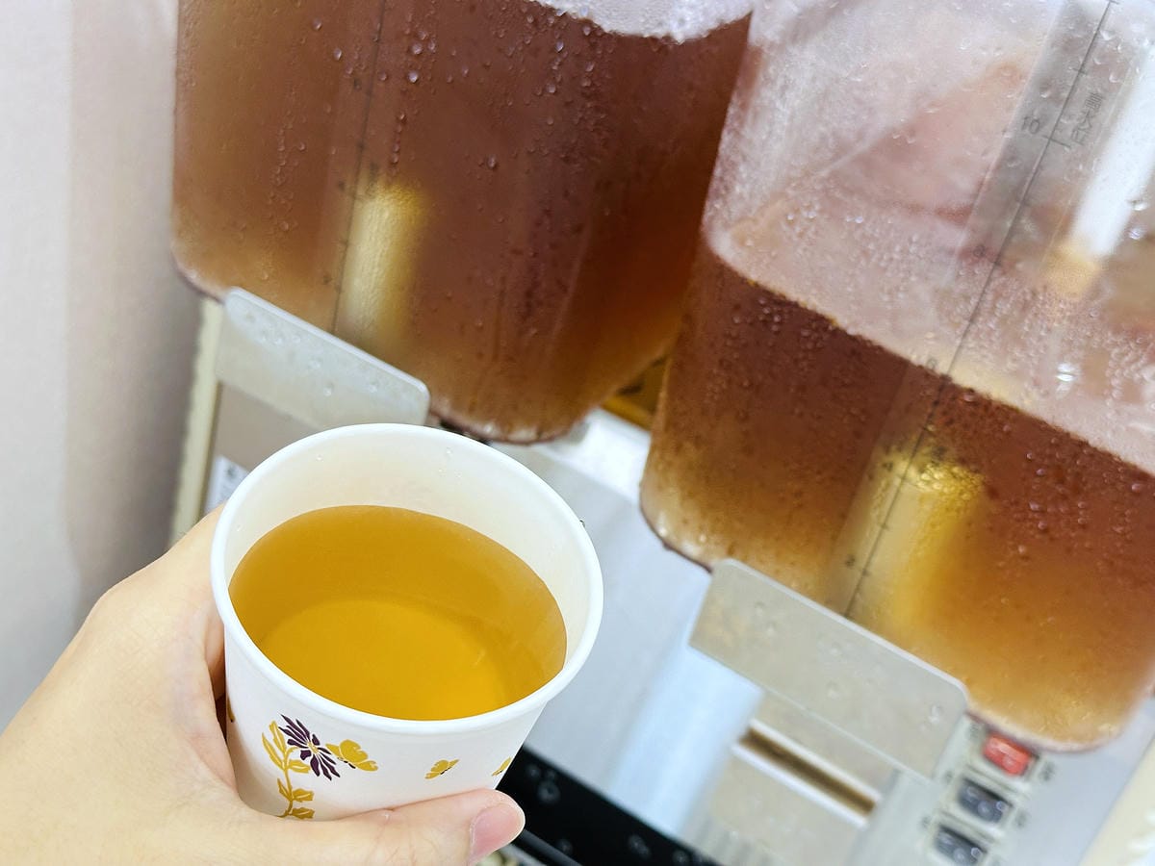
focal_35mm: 48
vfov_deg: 30.3
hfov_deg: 39.7
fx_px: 1602
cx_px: 578
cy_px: 433
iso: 125
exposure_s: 1/60
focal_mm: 6.86
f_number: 1.78
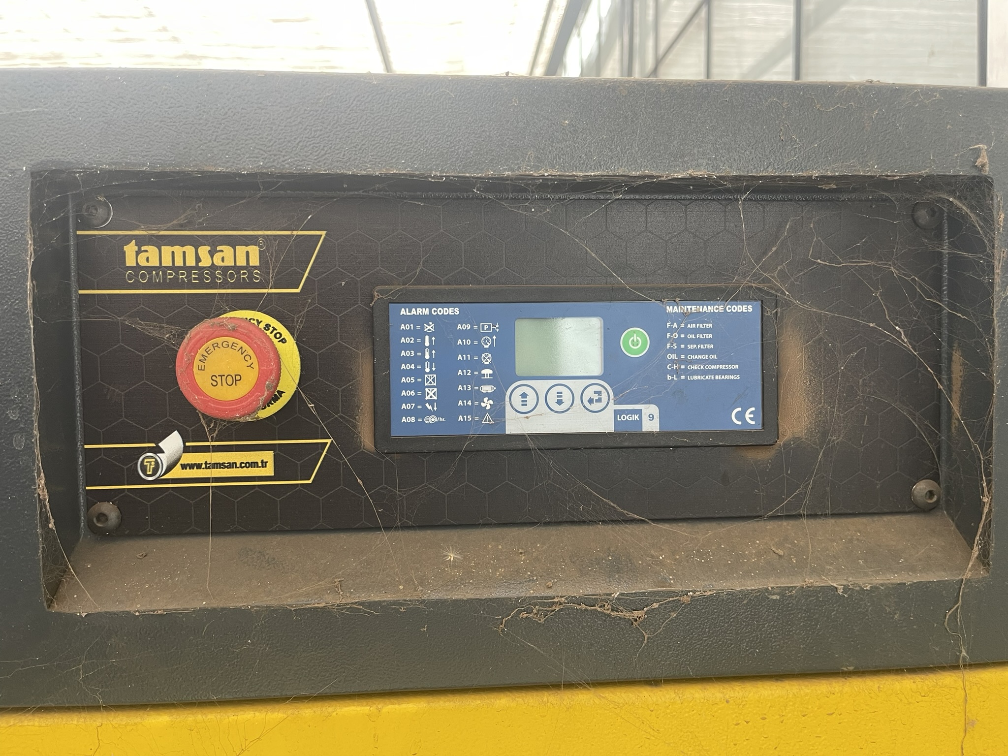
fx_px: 728
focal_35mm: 25
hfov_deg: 69.4
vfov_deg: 54.9
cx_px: 504
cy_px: 378
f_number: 1.6
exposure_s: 1/76
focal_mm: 5.1
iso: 125
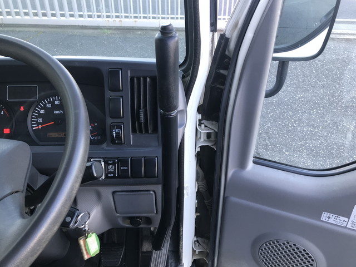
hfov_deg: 63.4
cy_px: 134
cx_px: 178
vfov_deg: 49.7
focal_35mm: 28
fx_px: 288
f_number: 1.8
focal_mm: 3.99
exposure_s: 1/60
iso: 25
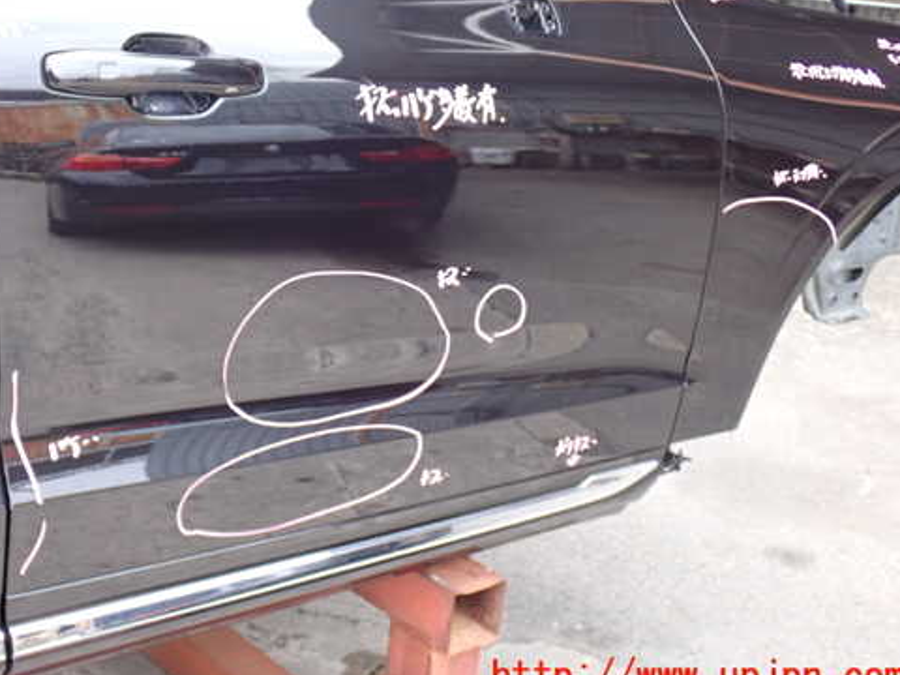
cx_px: 352
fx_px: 1430
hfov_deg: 34.8
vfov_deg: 26.5
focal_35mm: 55
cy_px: 279
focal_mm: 7.84
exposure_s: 1/40
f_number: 2.9
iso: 200
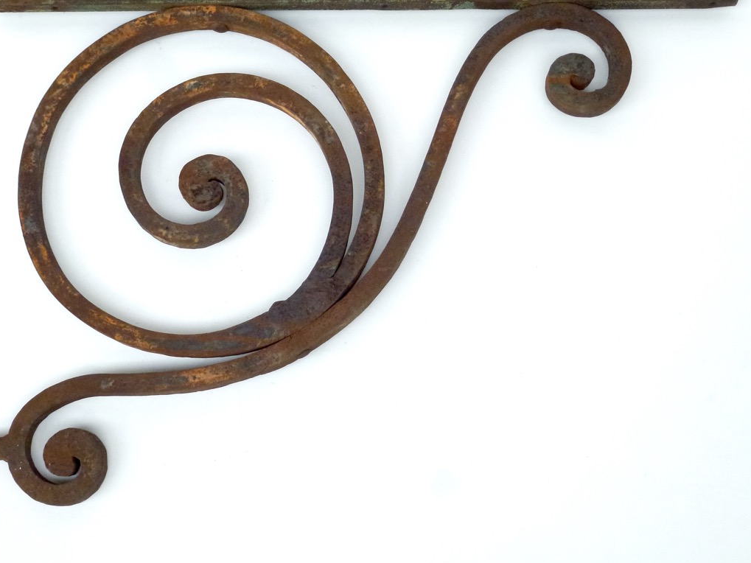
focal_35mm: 53
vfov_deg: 27.5
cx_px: 325
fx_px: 1150
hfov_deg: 36.1
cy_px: 255
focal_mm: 8
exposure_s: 1/60
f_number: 4
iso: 400
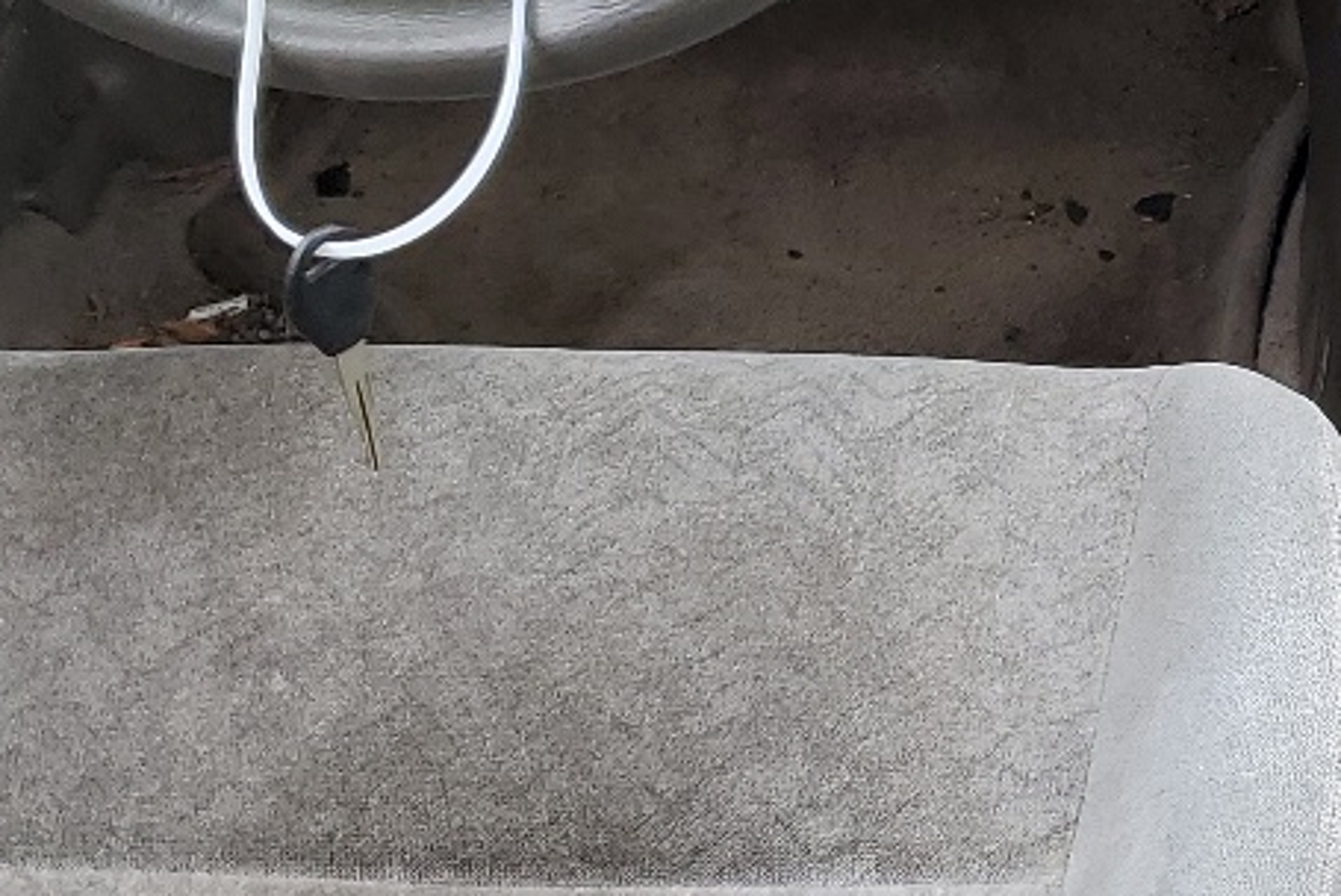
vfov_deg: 14.4
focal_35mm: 95
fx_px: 3541
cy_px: 289
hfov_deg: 20.5
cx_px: 1471
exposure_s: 1/139
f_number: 1.5
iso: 50
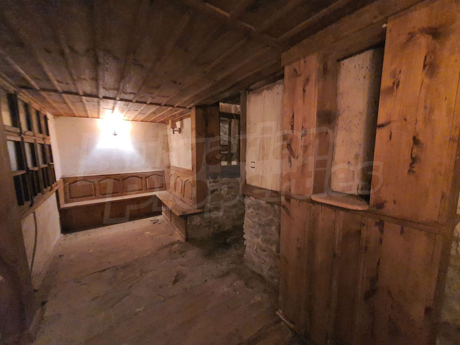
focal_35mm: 13
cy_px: 172
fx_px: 173
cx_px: 230
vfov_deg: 89.9
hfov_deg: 106.2
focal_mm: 1.8
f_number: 2.2
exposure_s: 1/14
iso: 640
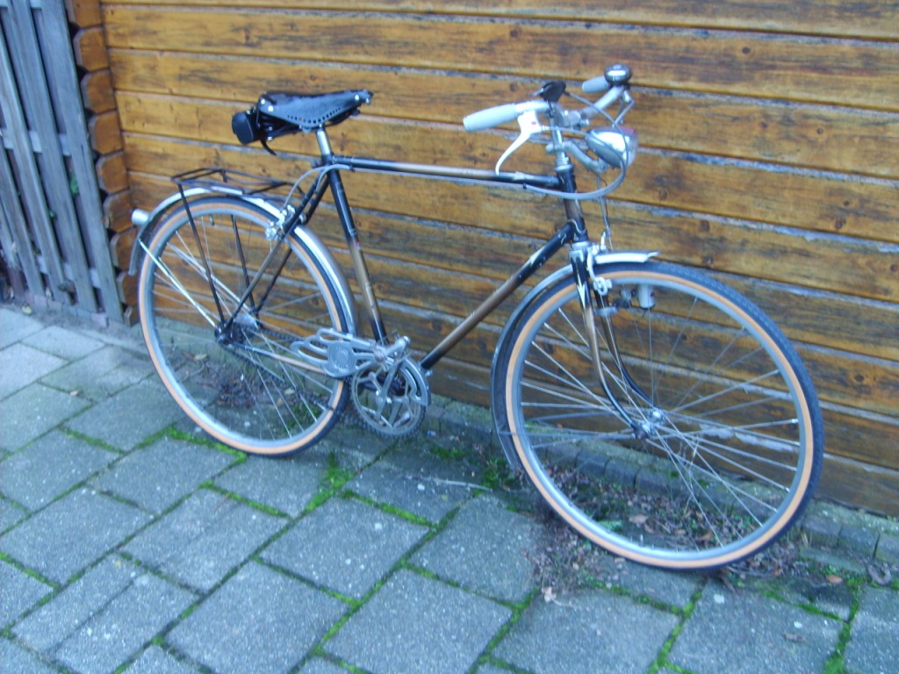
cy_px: 337
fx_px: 909
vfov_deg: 40.7
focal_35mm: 35
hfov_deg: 52.6
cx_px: 450
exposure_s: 1/30
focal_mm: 5.8
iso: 80
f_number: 2.8
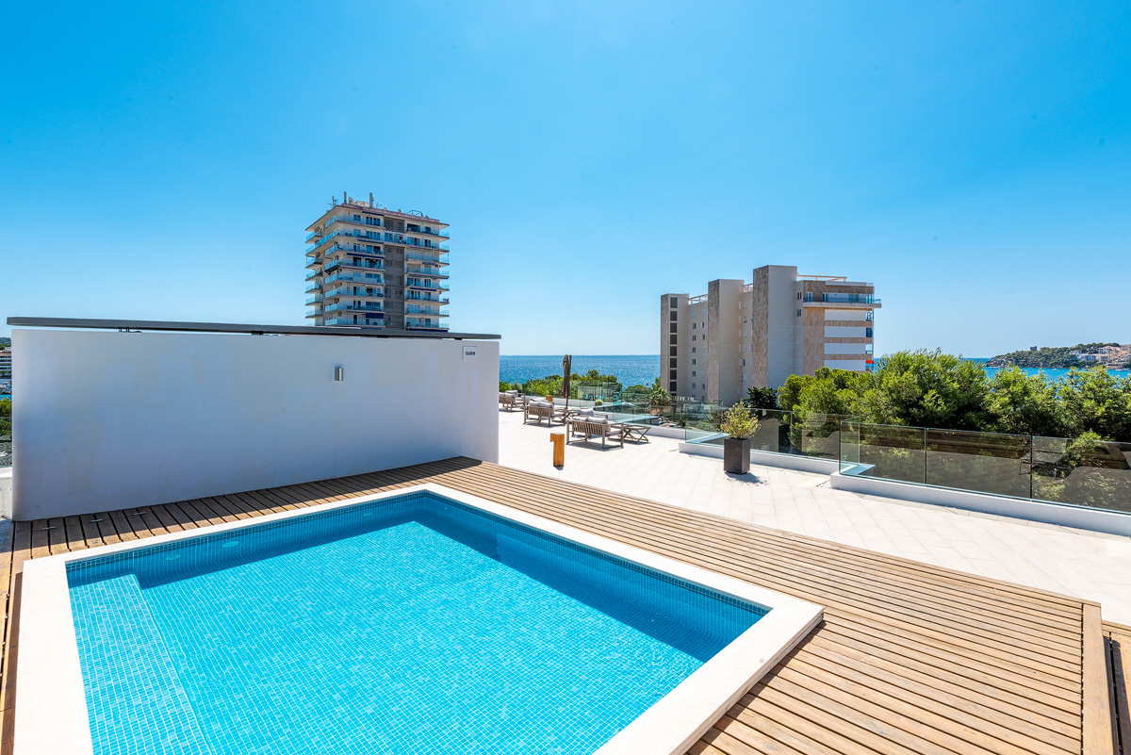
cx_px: 566
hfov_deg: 100.4
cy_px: 378
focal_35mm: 15
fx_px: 471
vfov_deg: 77.4
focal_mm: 15
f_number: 13
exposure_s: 1/250
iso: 200
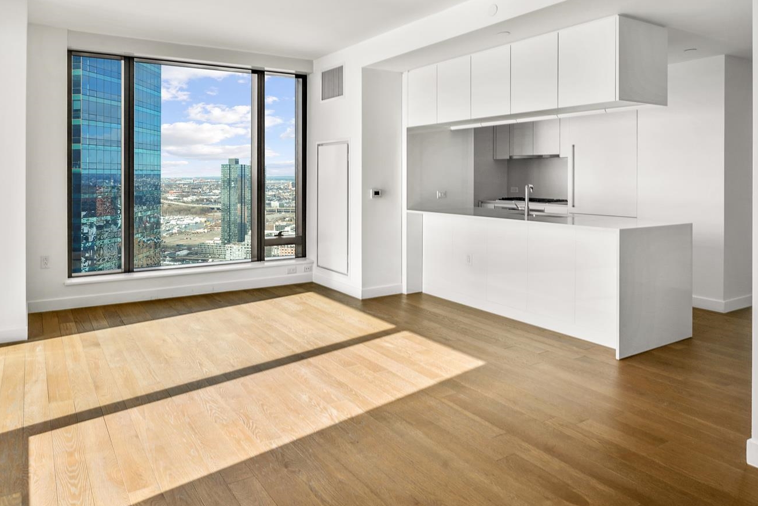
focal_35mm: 22
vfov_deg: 57.0
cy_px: 217
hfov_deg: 77.0
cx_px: 277
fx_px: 463
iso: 50
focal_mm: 16
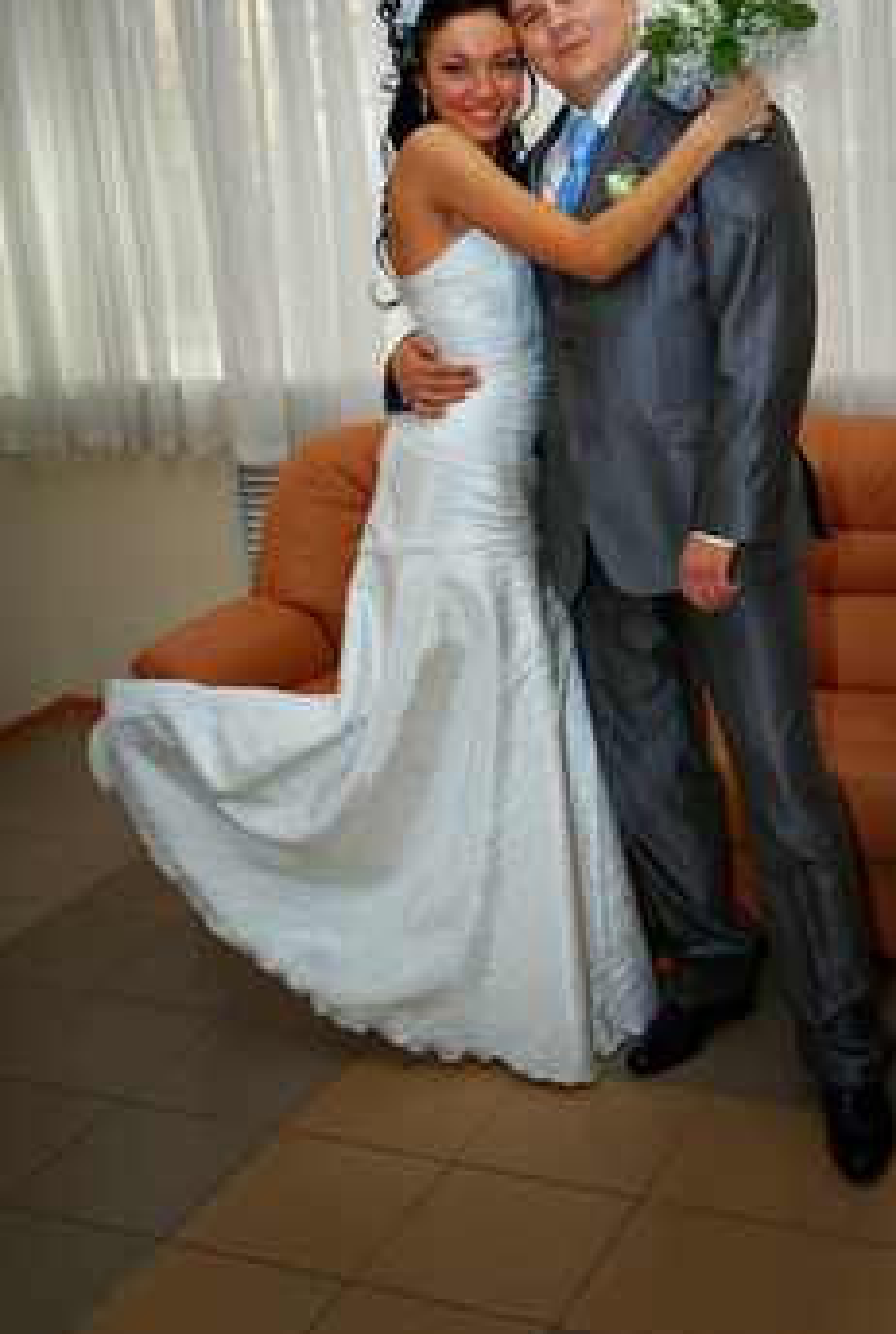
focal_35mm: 51
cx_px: 555
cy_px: 527
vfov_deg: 38.6
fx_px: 1894
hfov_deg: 26.5
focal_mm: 26
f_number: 8
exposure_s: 1/125
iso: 400
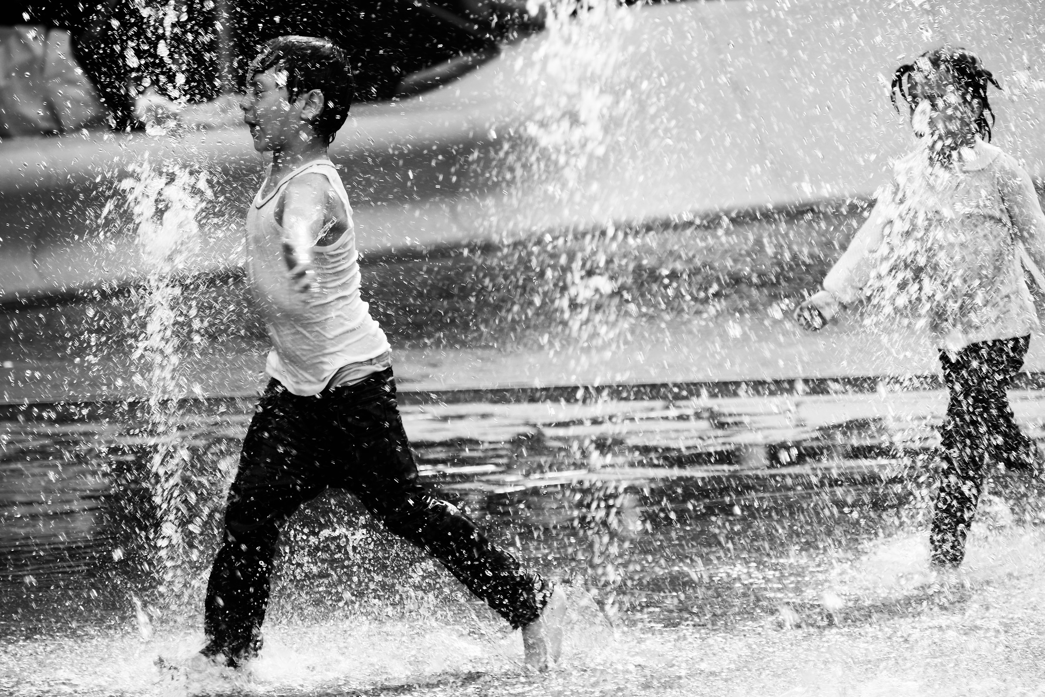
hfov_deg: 6.0
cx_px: 522
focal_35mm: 345
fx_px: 10014
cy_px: 348
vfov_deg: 4.0
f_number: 7.1
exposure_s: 1/420
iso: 400
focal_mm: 230
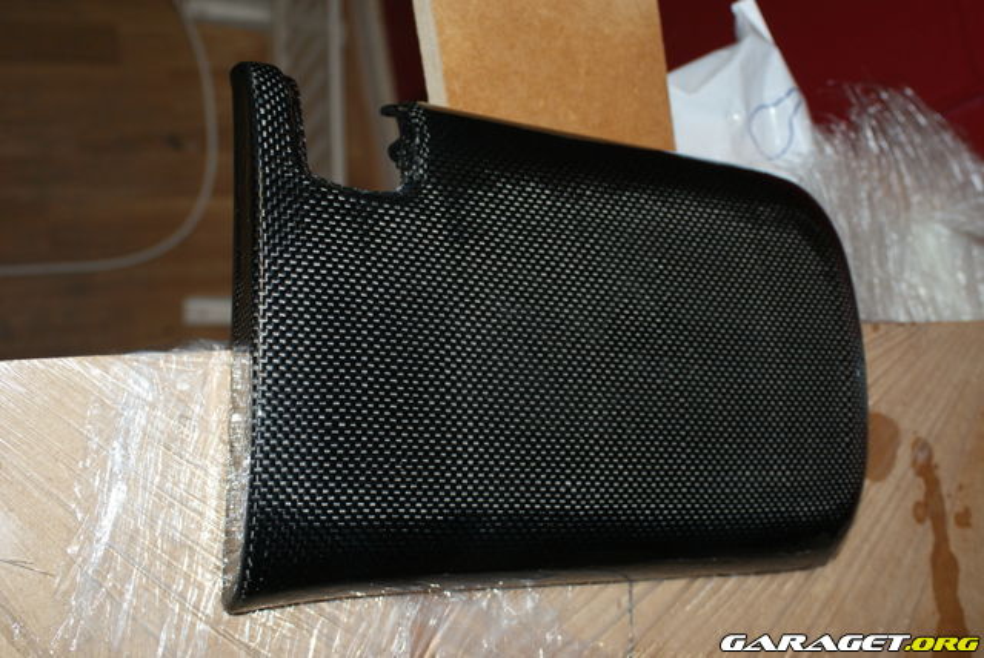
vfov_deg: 32.0
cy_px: 329
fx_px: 1149
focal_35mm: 42
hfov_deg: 46.4
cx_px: 492
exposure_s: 1/60
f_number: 5.6
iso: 400
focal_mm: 28
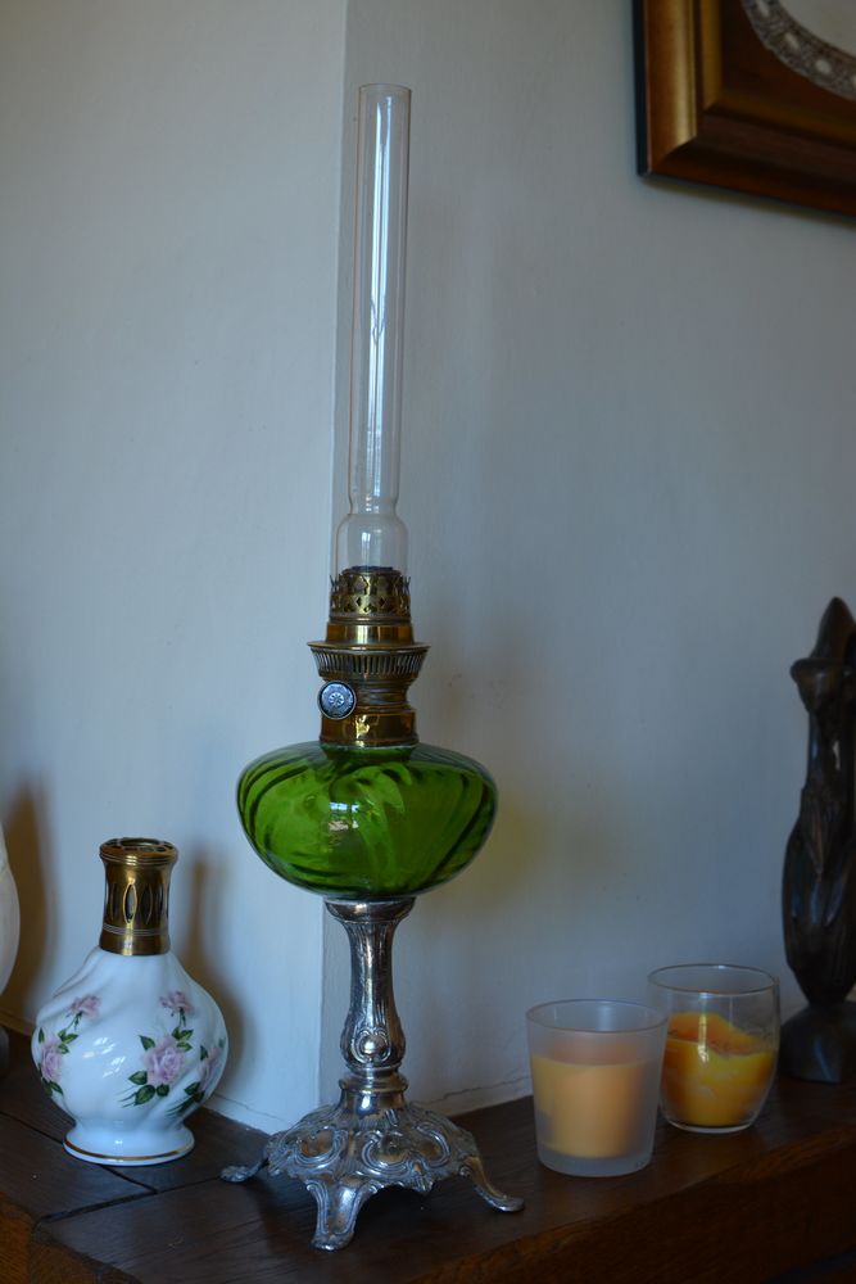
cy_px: 642
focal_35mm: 52
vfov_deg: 37.8
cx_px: 428
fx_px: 1872
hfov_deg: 25.8
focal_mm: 35
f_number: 5
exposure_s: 1/100
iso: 400
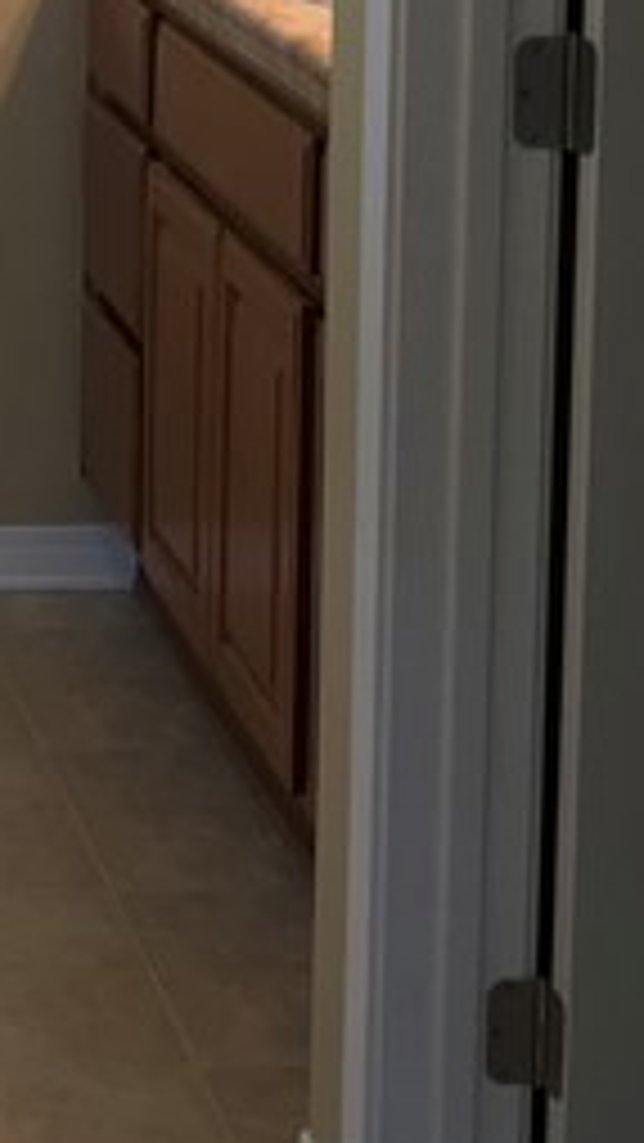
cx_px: -581
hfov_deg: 9.3
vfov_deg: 17.1
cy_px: 54
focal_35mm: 123
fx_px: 3732
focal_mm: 3.99
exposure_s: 1/30
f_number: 1.8
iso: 50
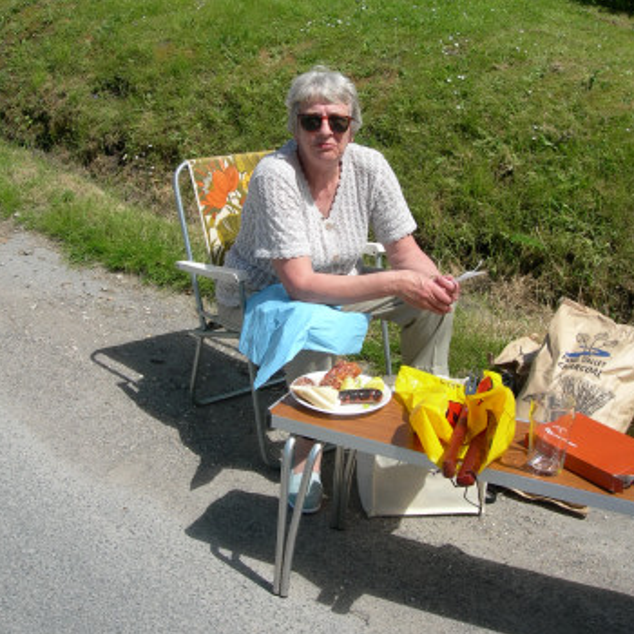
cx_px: 319
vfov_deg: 36.5
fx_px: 953
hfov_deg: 36.8
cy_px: 232
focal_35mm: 46
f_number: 4.8
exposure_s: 1/515
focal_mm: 7.8
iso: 50
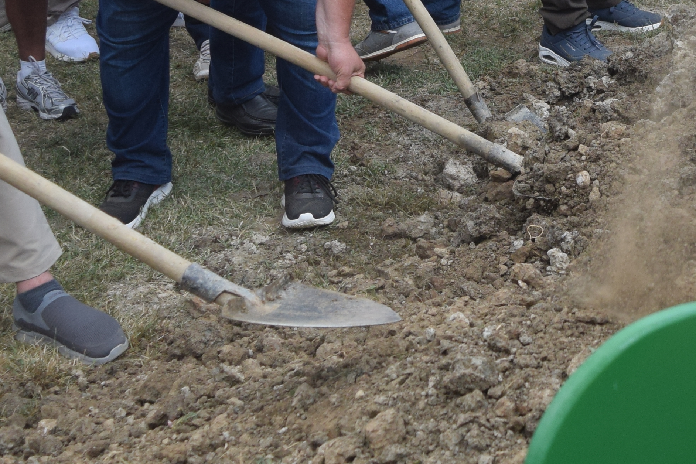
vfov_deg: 15.6
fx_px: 1663
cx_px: 660
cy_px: -14
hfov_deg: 22.9
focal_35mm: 86
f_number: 5
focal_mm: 18
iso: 400
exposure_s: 1/1250
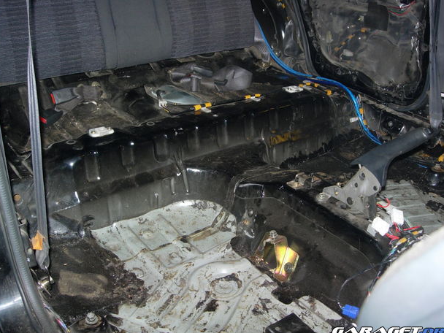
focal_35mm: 40
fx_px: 513
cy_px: 163
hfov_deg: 46.8
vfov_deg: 36.0
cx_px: 223
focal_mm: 7.8
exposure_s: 1/64
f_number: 2.8
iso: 79
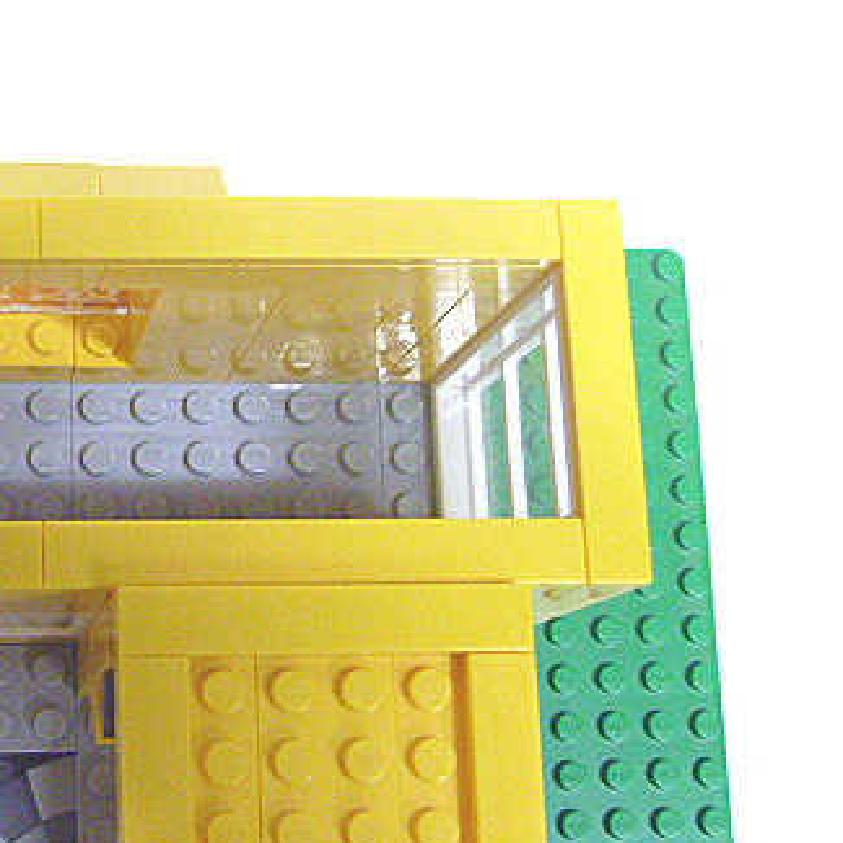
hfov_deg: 26.8
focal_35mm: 61
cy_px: 464
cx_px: 21
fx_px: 1681
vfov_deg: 28.1
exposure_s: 1/20
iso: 800
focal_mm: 6.3
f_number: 3.5
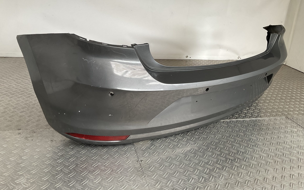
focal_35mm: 31
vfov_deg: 40.5
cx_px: 151
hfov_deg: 61.2
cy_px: 82
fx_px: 257
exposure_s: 1/100
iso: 40
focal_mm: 3
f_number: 1.8
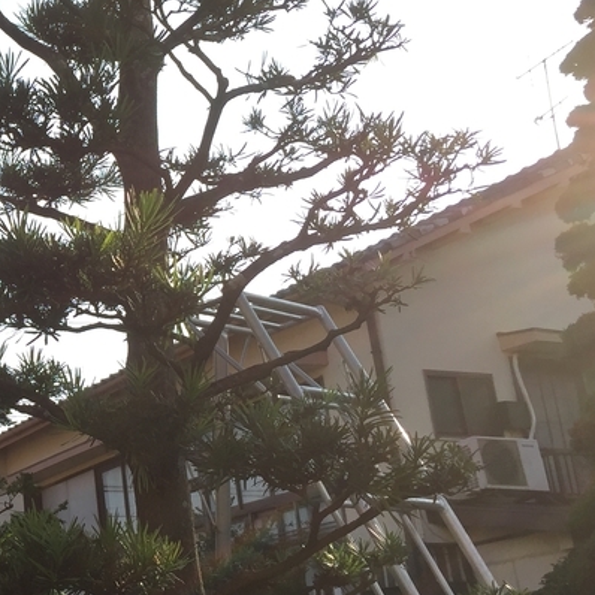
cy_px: 274
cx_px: -133
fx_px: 1283
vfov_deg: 26.1
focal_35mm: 66
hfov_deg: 23.6
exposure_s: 1/942
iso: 32
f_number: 2.2
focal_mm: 4.15
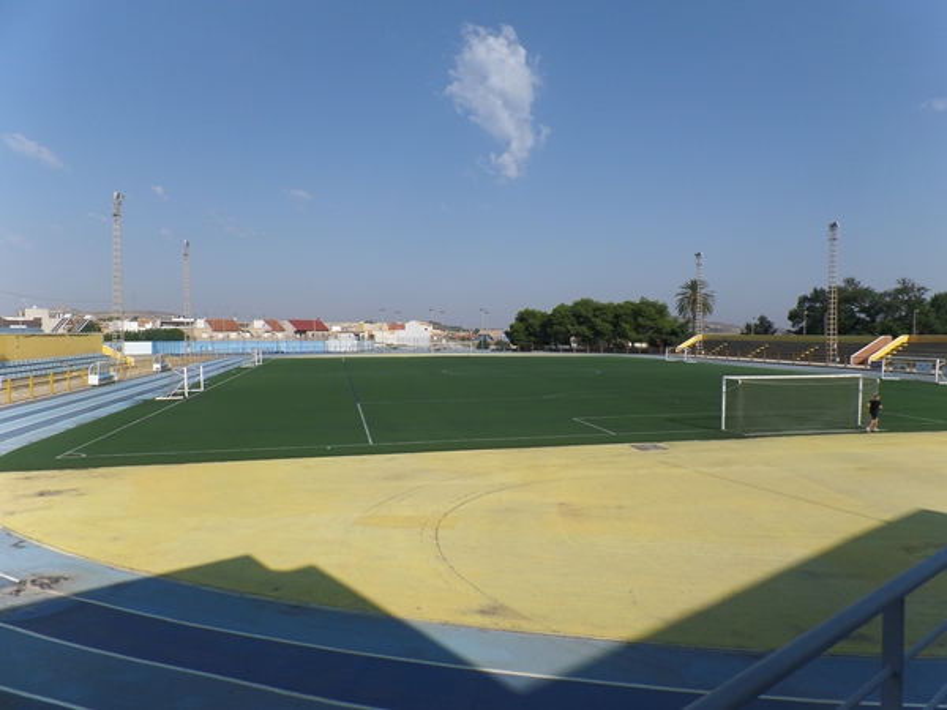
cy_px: 355
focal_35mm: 23
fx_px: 629
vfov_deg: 58.9
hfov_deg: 73.9
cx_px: 474
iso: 100
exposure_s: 1/1500
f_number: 4
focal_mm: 4.1
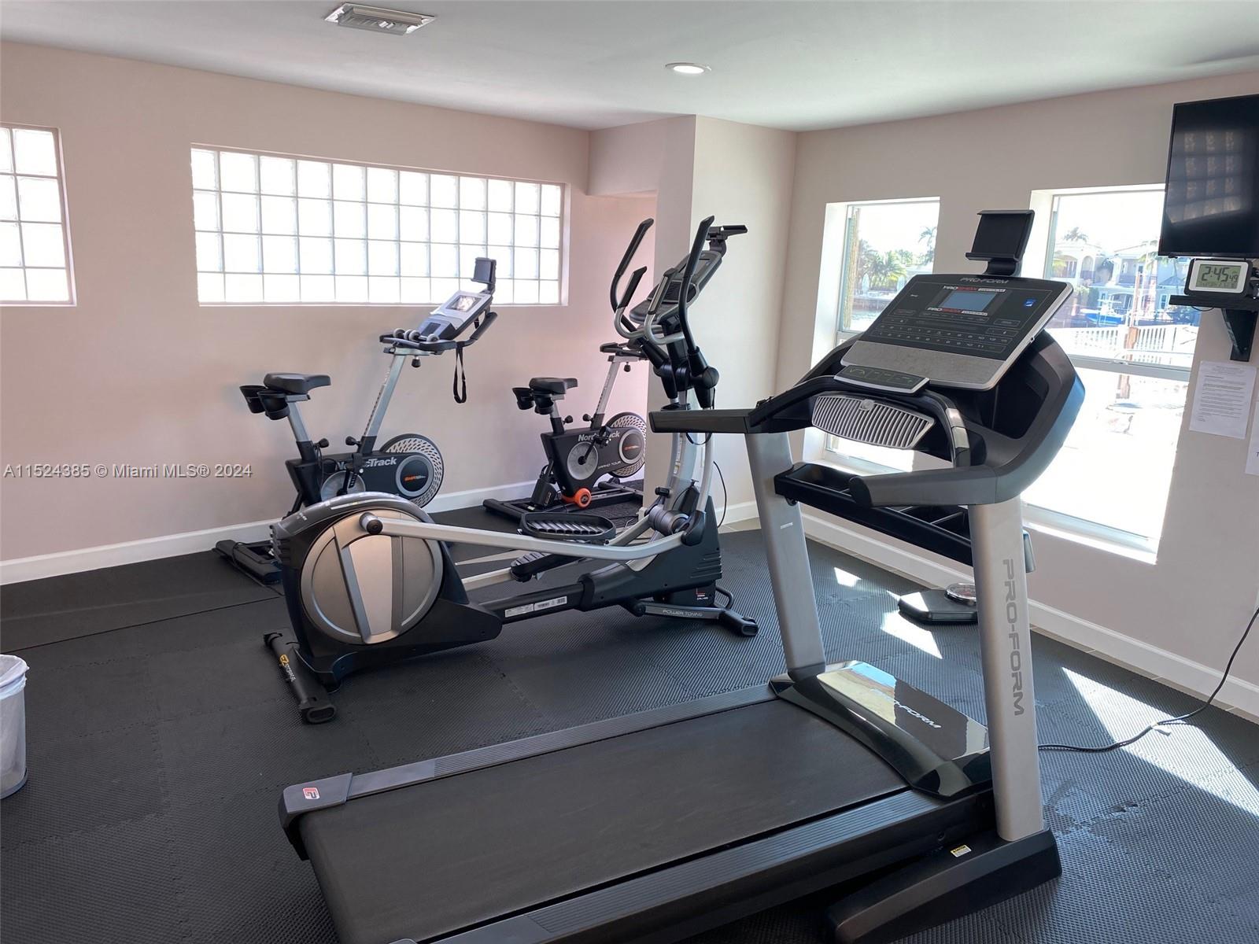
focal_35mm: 26
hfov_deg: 67.3
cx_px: 630
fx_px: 946
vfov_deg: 53.1
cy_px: 472
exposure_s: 1/120
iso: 32
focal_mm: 4.25
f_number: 1.8
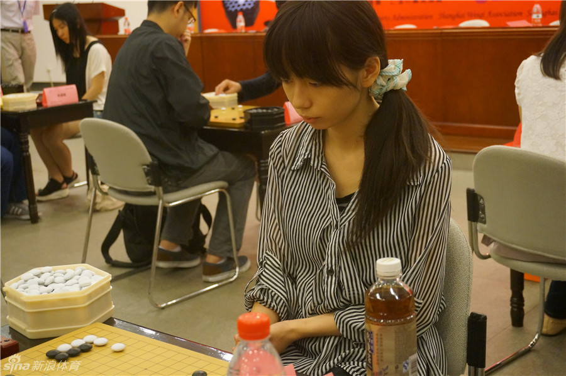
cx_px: 283
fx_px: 825
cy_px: 188
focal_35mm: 52
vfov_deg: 25.7
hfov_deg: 37.9
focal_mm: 35
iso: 3200
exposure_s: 1/80
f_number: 5.6
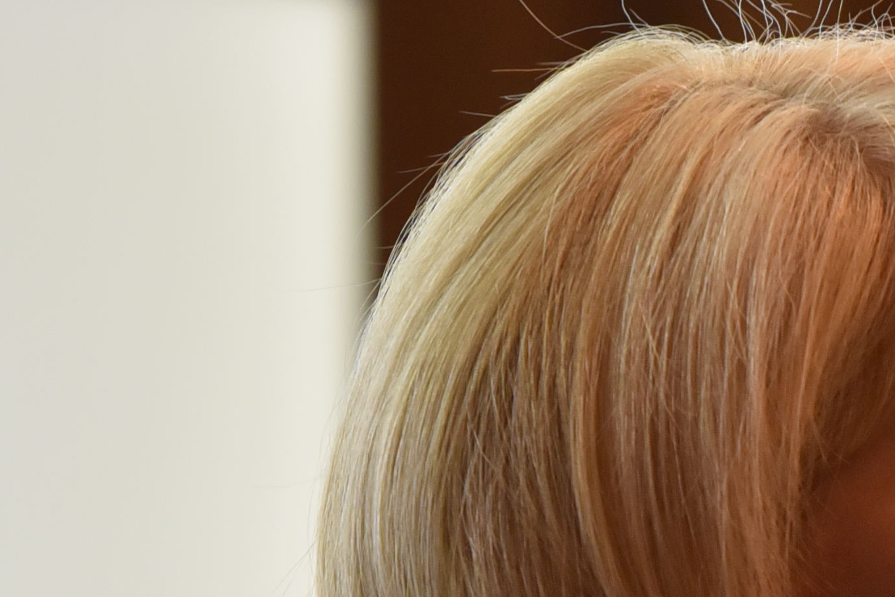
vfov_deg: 1.6
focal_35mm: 881
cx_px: 1555
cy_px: 921
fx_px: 21911
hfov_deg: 2.3
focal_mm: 200
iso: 1000
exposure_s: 1/100
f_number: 4.5
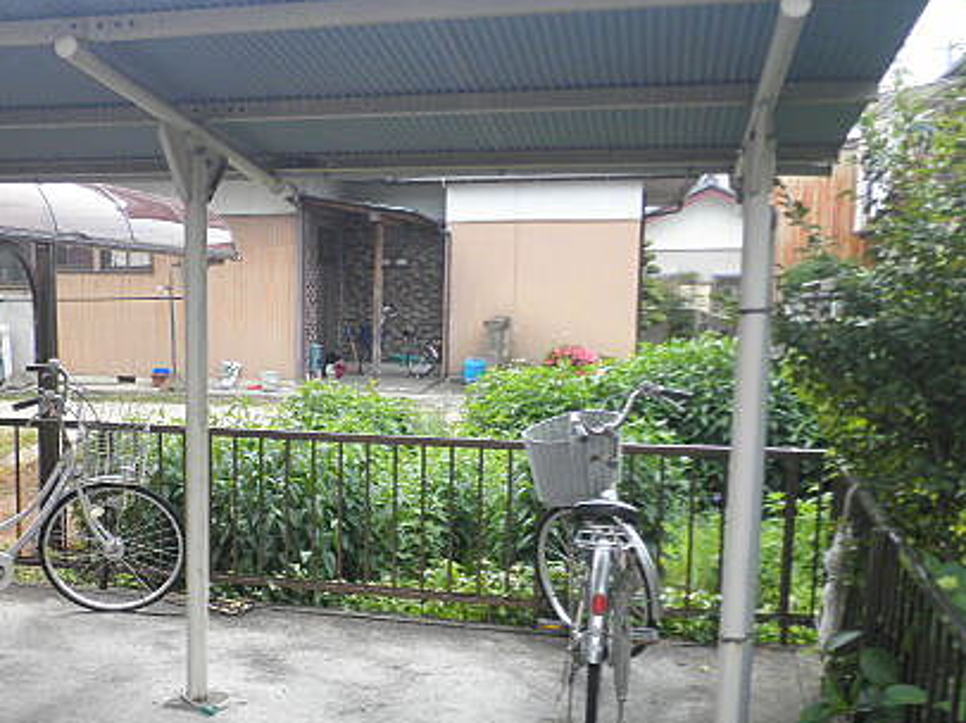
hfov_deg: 45.0
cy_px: 473
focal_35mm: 41
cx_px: 305
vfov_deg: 34.8
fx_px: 1143
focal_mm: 4.7
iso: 64
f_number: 2.8
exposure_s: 1/200
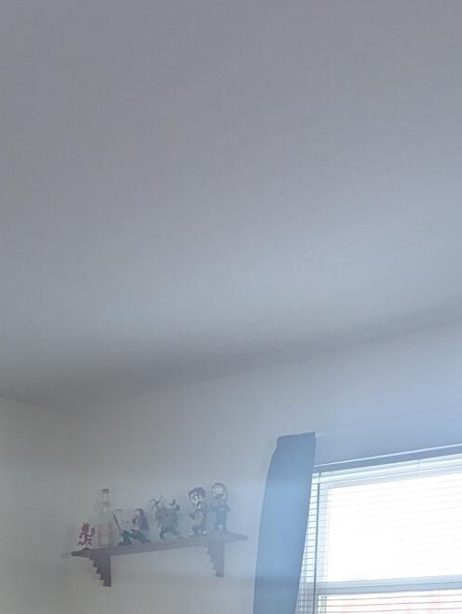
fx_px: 852
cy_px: 831
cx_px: 33
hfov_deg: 28.9
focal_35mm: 48
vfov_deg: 30.0
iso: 77
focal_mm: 2.35
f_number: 2.2
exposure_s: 1/60
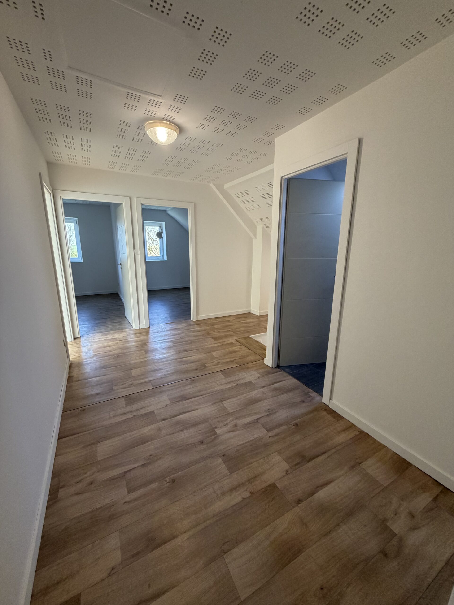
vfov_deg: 102.1
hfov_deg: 85.7
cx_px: 227
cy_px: 302
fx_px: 245
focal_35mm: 14
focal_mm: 2.22
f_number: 2.2
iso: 320
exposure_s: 1/121
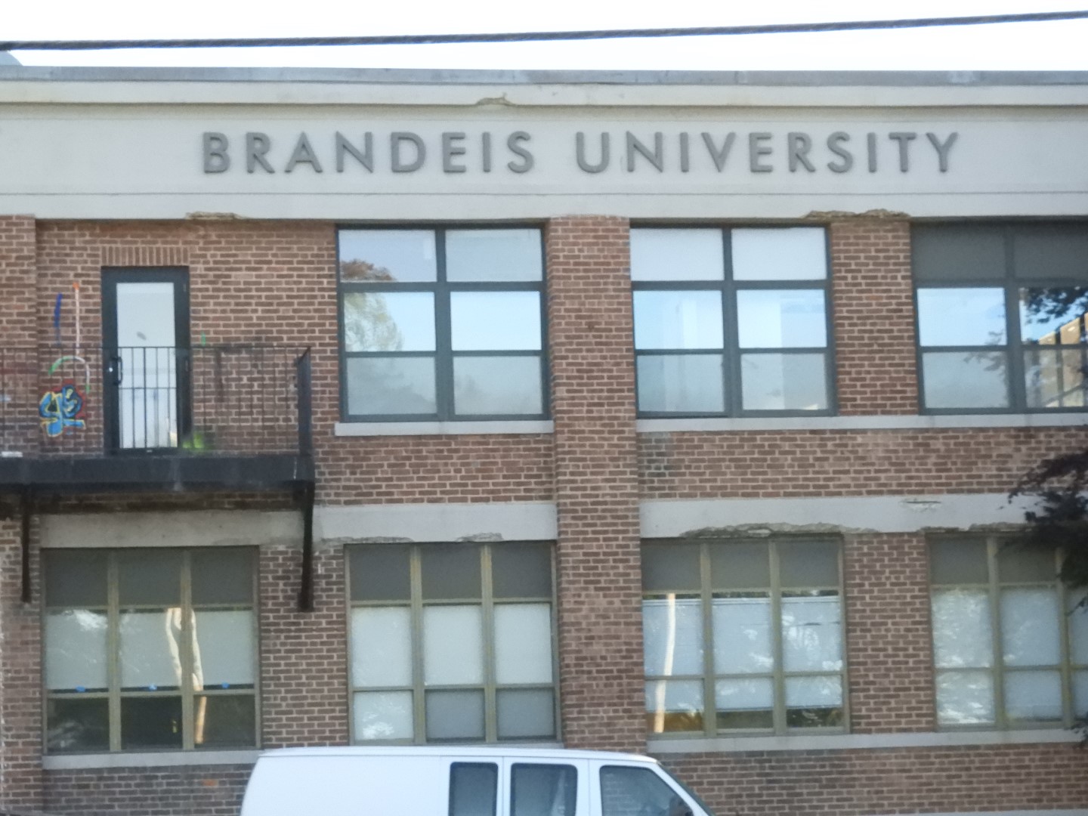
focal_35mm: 115
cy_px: 408
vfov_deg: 12.9
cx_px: 544
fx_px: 3615
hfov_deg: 17.1
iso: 1600
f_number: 5
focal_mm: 20.6
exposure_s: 1/1000
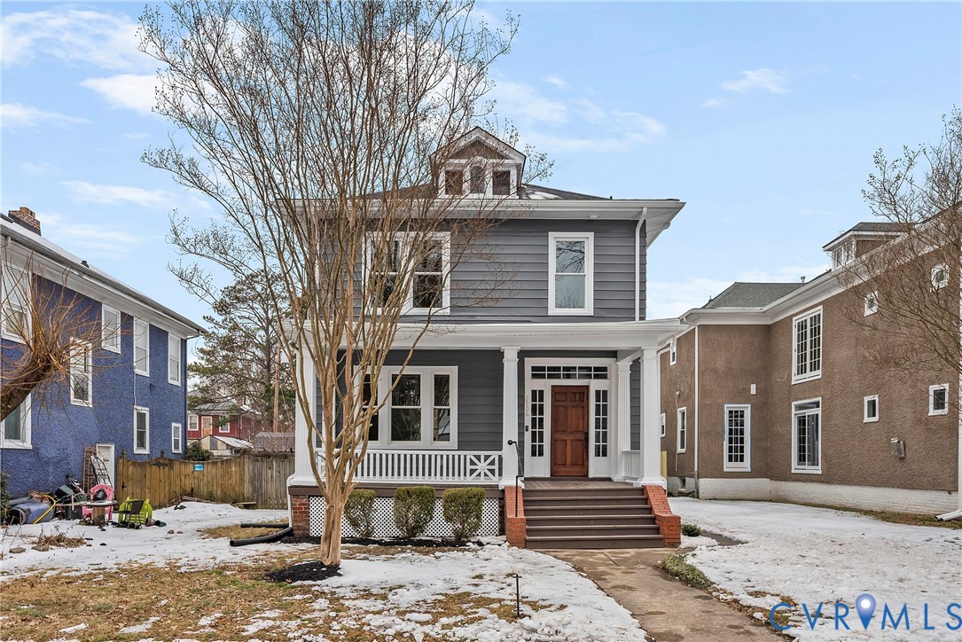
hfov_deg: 73.7
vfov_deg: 53.2
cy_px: 321
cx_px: 481
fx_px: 641
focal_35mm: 24
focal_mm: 24
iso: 800
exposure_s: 1/50
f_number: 11
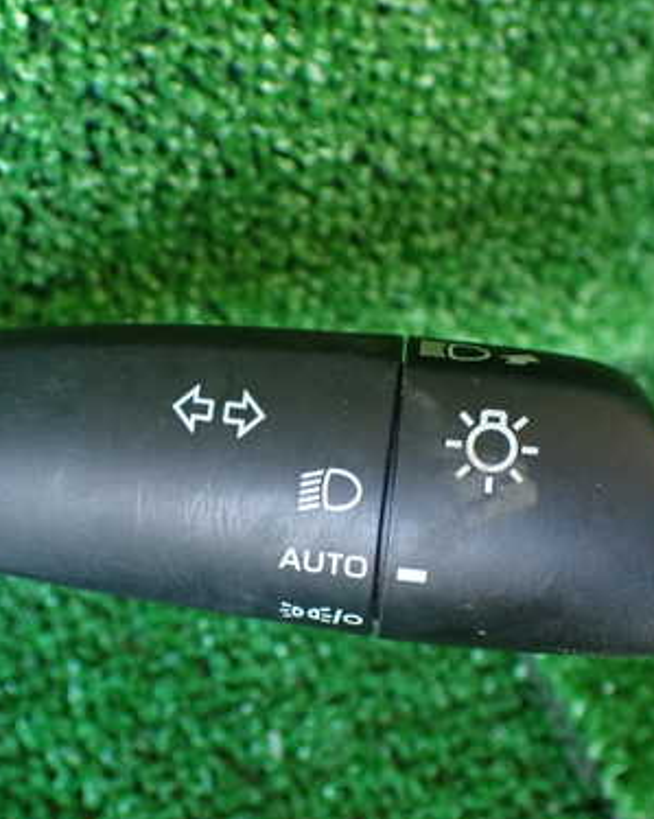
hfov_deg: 31.6
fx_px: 1138
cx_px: 182
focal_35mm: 47
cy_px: 469
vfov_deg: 39.5
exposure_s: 1/80
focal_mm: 5.4
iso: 800
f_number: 2.3
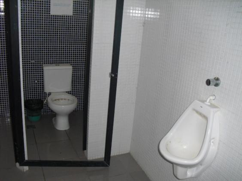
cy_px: 90
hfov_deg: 51.4
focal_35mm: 36
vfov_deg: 39.7
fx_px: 252
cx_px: 121
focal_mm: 6.3
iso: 200
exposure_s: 1/60
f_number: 3.1
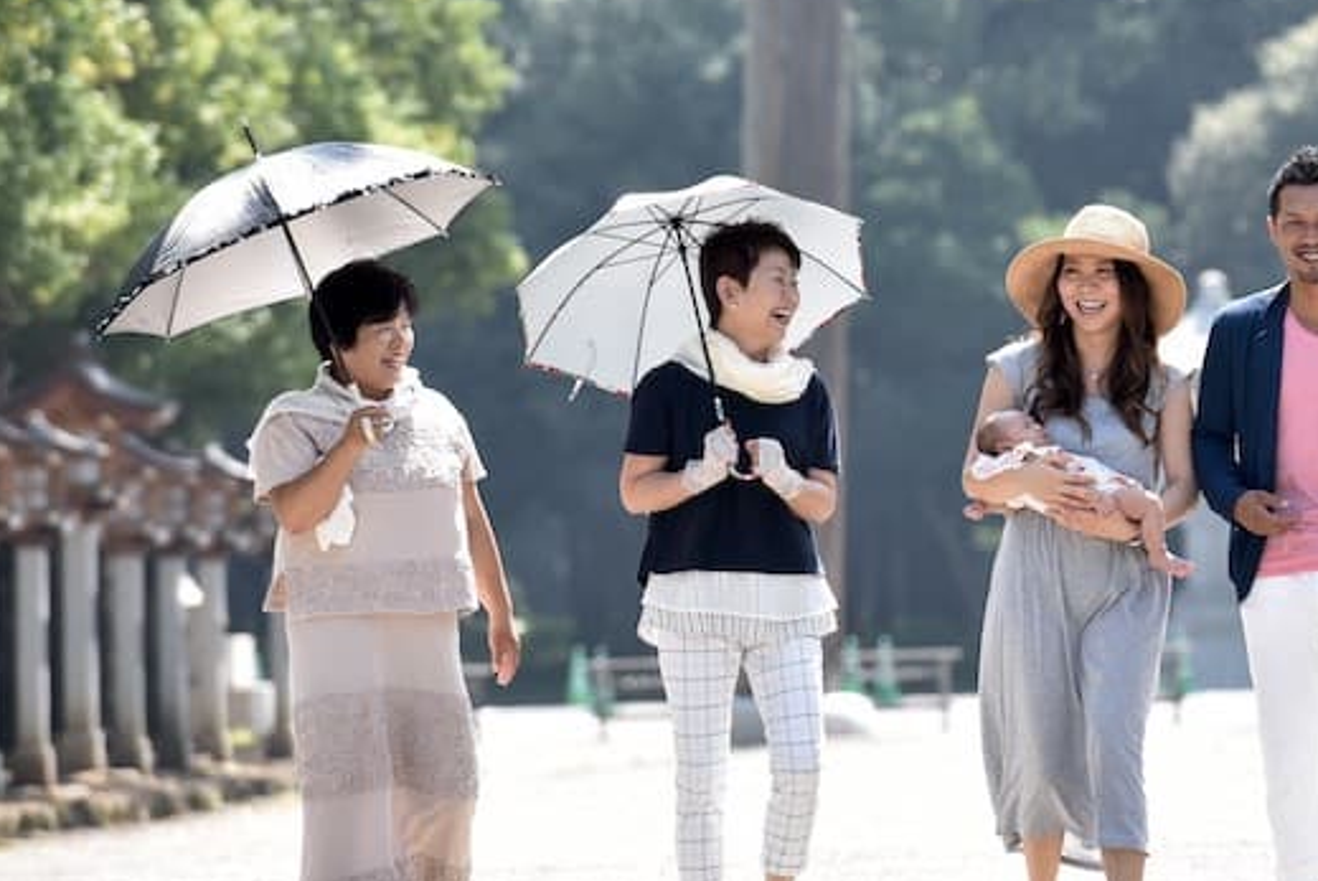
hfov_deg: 5.3
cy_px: 241
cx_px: 1054
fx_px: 14107
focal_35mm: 385
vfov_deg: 3.6
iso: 800
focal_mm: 200
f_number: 6.3
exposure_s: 1/1000
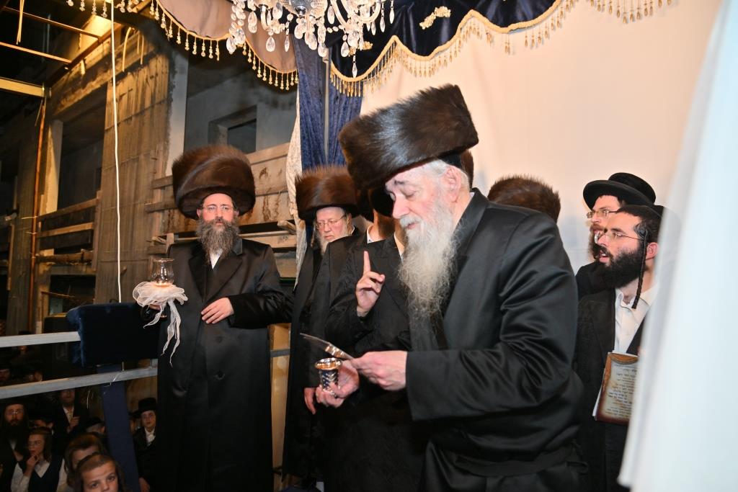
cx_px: 369
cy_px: 246
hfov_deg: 73.7
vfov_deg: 53.1
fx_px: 492
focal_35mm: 24
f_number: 4
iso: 1000
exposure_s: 1/160
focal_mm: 24
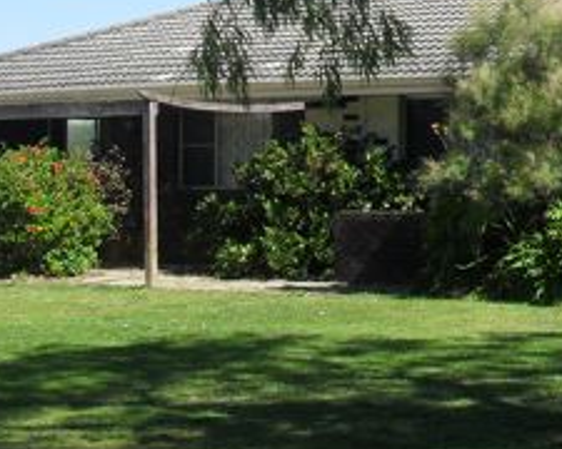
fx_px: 1613
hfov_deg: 18.1
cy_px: 42
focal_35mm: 97
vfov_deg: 15.7
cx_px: 787
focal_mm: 6.3
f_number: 8.4
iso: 100
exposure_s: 1/125
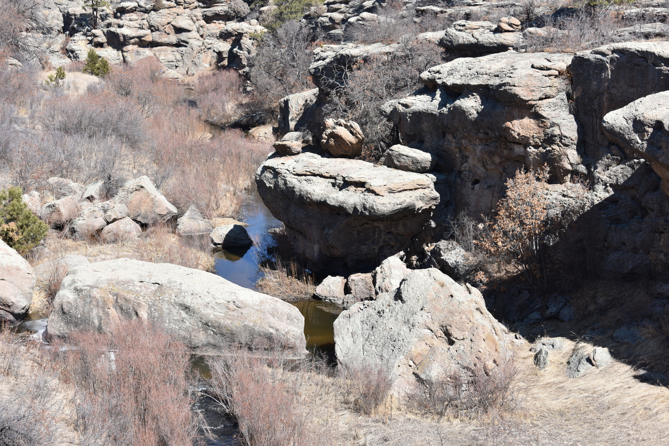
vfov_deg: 19.5
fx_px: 1301
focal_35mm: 70
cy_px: 223
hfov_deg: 28.8
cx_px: 334
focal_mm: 70
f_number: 8
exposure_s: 1/250
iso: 100
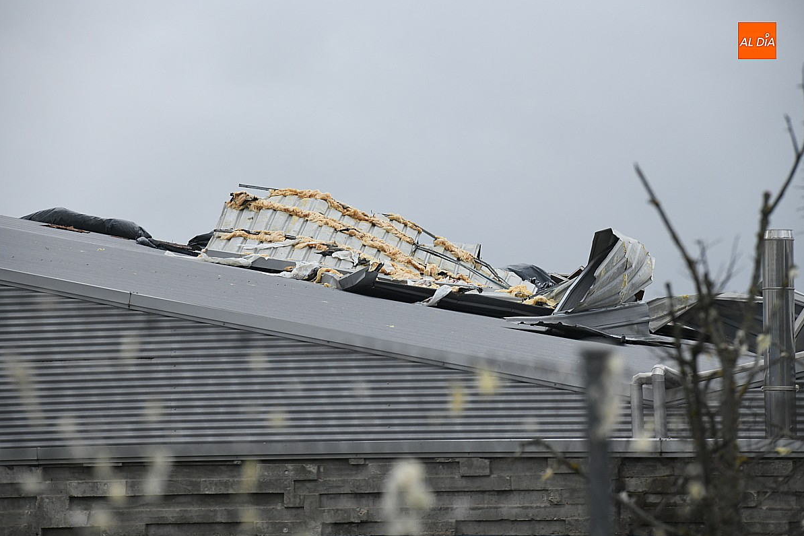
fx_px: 4489
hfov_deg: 10.2
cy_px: 268
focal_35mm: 201
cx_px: 403
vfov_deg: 6.8
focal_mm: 200
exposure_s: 1/125
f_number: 6.3
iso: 2000
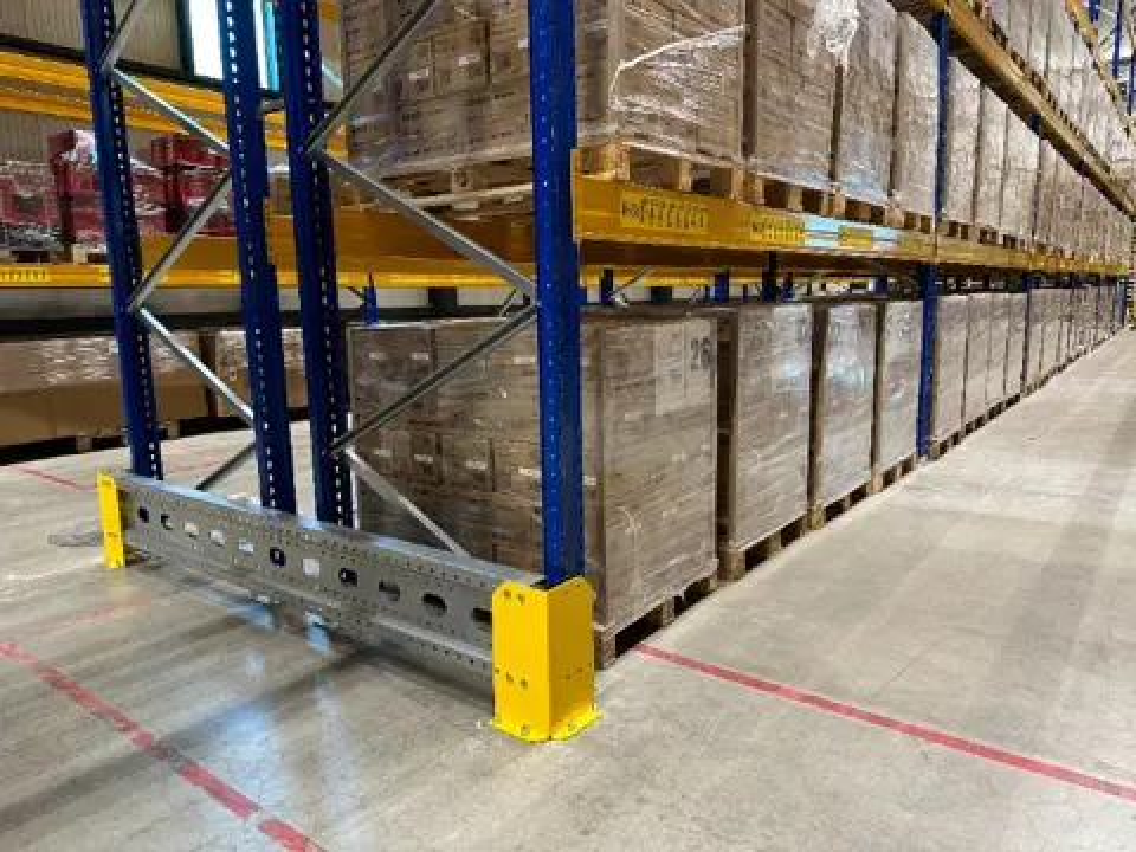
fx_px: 788
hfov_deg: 71.6
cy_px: 426
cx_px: 568
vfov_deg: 56.8
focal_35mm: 24
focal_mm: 6.86
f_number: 1.78
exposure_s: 1/50
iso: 320
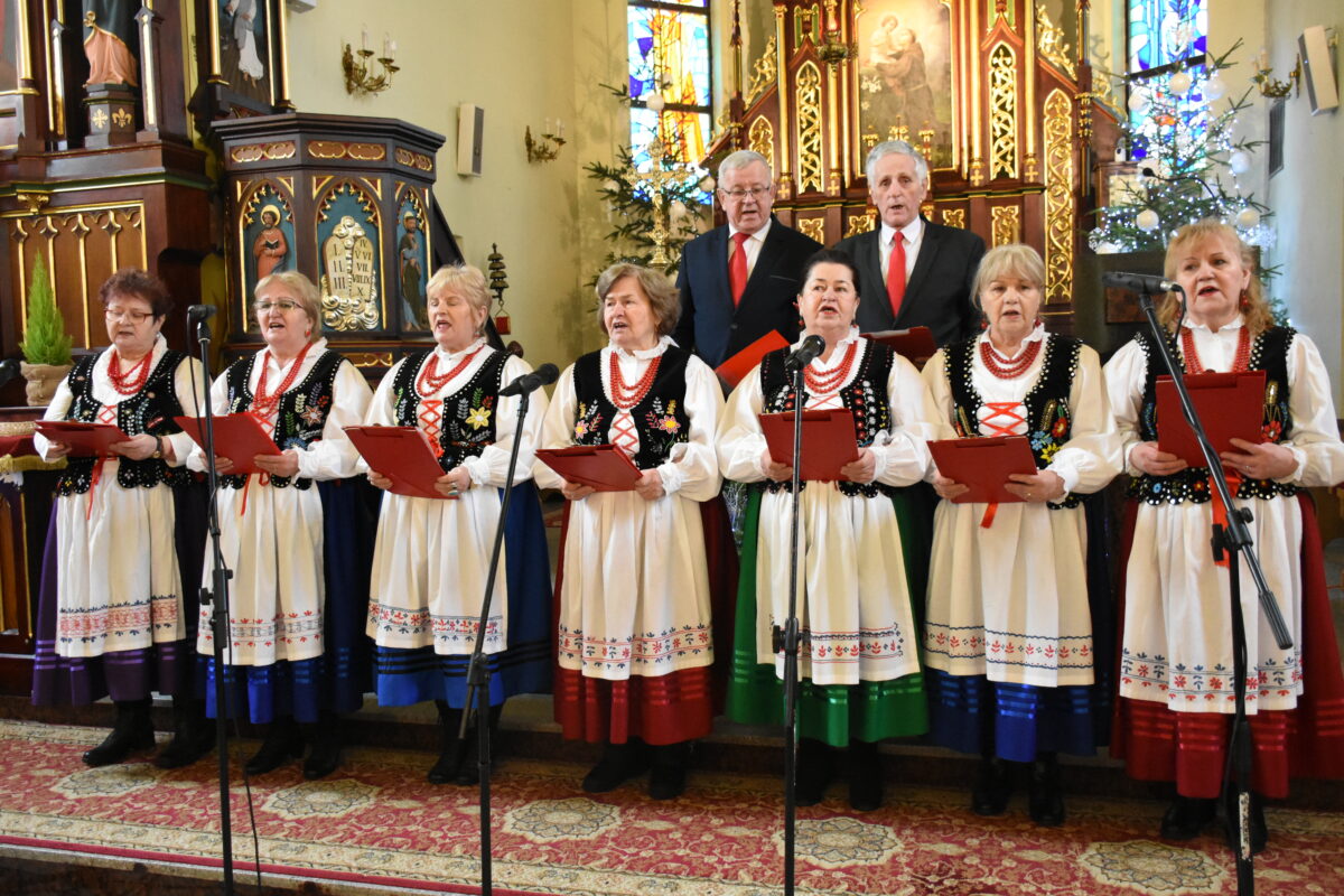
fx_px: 1232
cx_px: 672
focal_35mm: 33
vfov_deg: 40.0
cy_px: 448
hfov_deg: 57.2
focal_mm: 22
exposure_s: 1/125
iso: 5000
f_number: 3.5
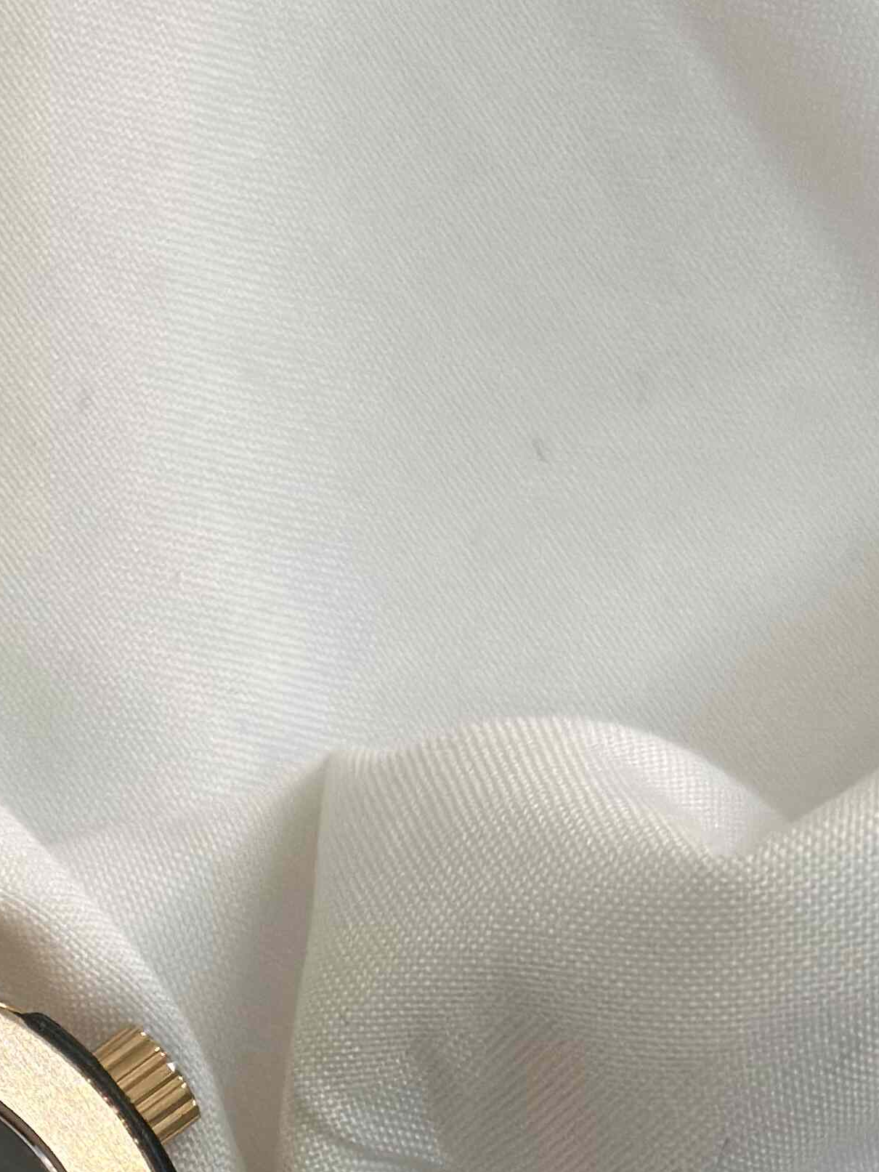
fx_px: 4062
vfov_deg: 15.9
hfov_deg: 12.1
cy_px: 1319
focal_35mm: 120
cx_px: -165
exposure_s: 1/50
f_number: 1.78
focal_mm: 6.86
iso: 160
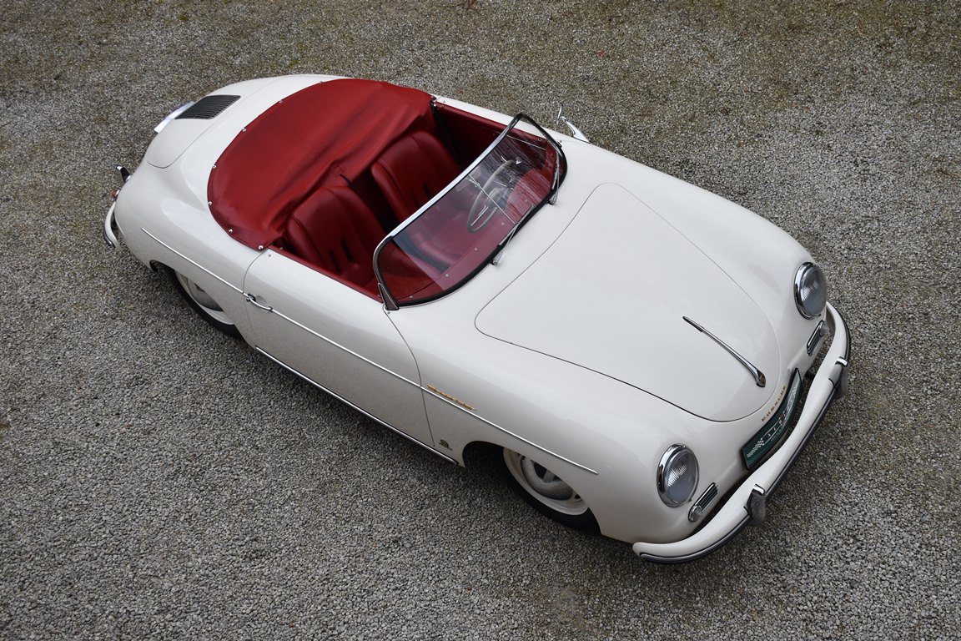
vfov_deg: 38.4
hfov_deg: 55.1
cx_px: 480
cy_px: 320
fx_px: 921
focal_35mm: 34
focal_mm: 23
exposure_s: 1/250
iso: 200
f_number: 5.6
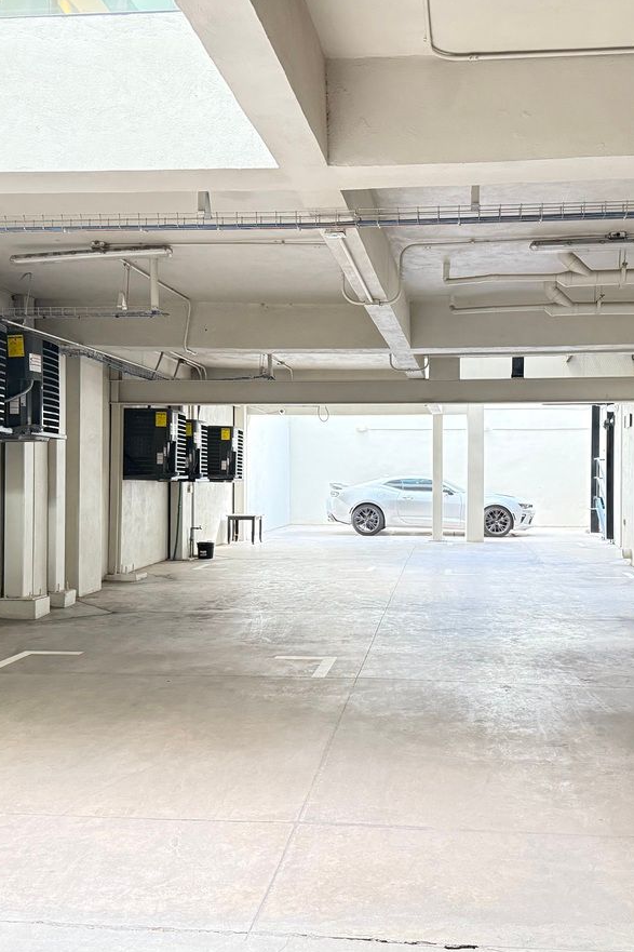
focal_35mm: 34
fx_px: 898
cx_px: 380
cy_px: 482
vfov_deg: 55.8
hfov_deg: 38.7
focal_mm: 6.76
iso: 800
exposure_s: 1/60
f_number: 1.78
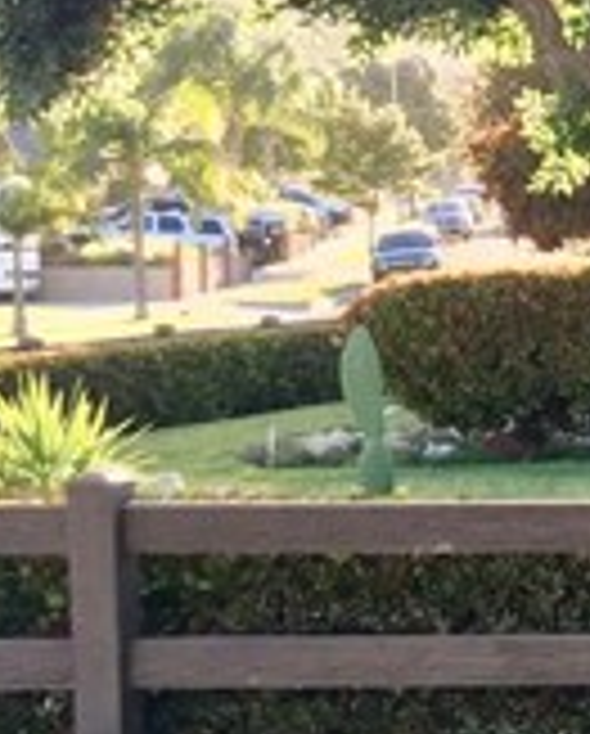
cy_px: 378
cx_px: 1419
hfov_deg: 11.5
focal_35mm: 111
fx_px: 2416
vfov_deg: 17.3
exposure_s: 1/247
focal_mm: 4.15
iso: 25
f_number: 2.2
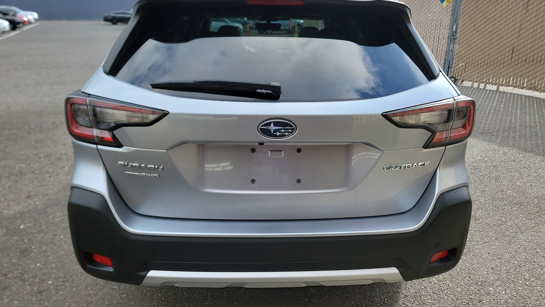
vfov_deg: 42.9
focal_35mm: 27
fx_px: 390
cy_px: 142
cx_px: 278
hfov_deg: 69.8
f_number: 1.8
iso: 50
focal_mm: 6.7
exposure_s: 1/268
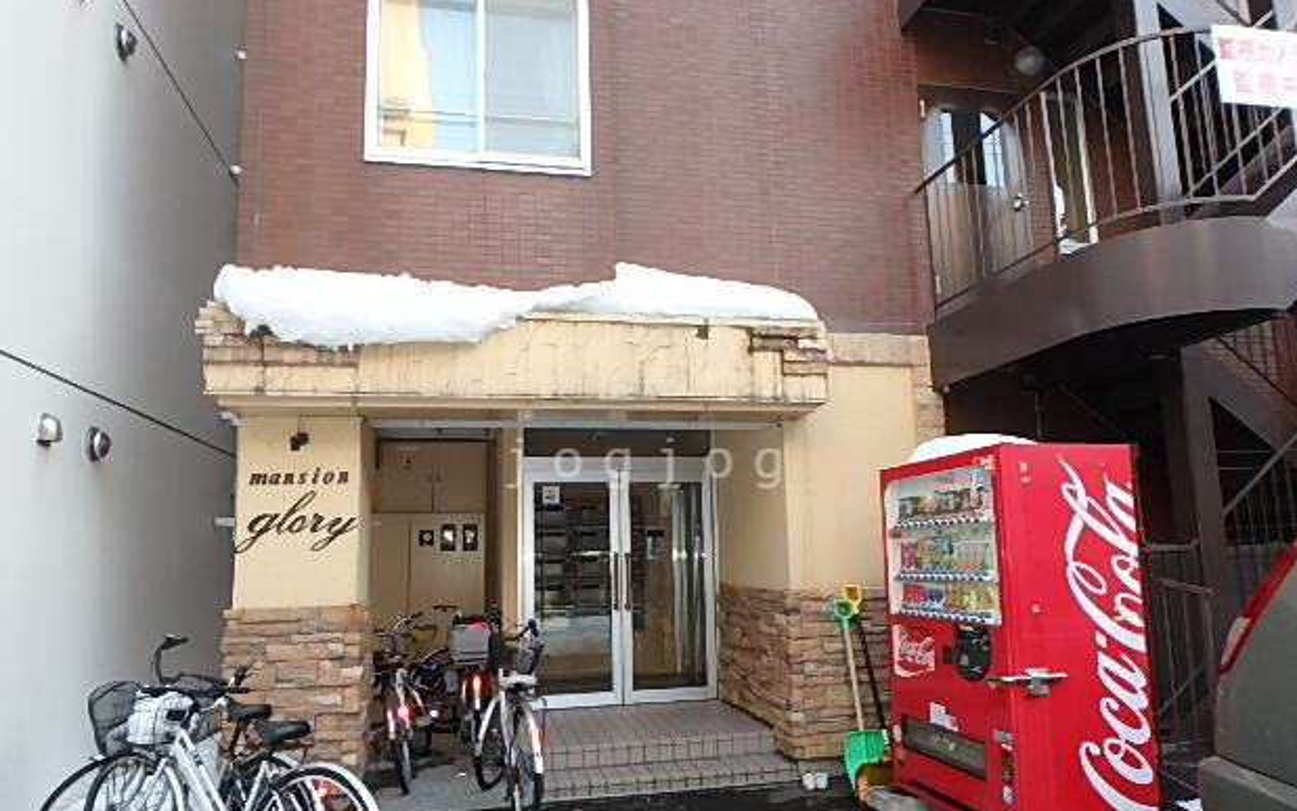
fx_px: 813
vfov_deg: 52.8
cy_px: 463
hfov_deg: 77.2
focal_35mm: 23
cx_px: 650
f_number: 3.5
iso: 200
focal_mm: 3.7
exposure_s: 1/40
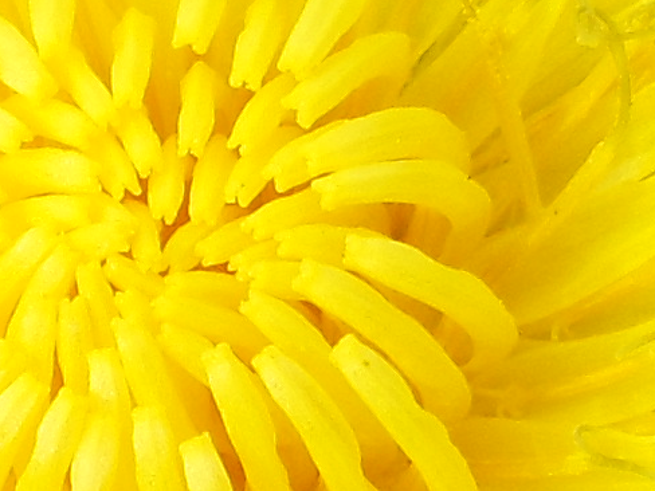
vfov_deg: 2.0
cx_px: 209
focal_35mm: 734
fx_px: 13889
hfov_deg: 2.7
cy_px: 464
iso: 80
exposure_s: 1/250
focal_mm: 31.5
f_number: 5.5
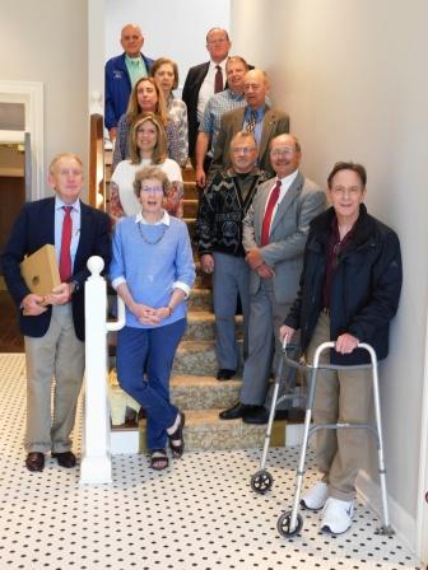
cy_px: 285
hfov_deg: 36.0
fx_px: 659
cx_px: 214
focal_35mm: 40
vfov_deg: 46.8
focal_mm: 7.1
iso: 320
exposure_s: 1/30
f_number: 3.6
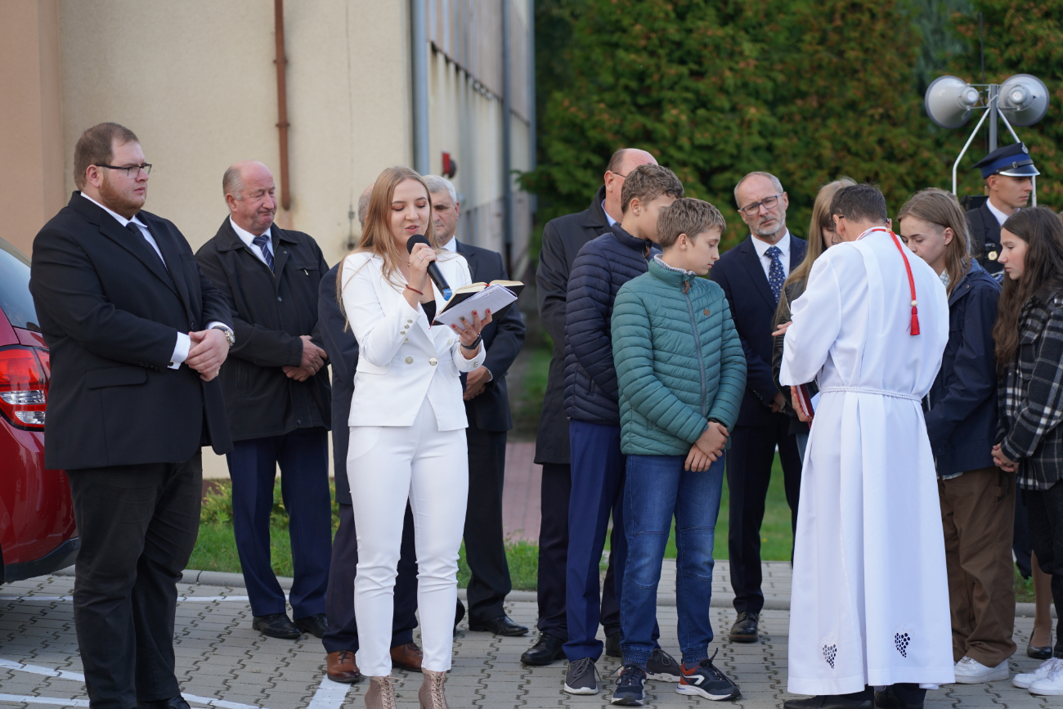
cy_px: 354
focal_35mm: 105
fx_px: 3101
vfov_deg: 13.0
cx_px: 532
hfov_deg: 19.5
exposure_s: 1/160
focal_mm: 105
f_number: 4
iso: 160
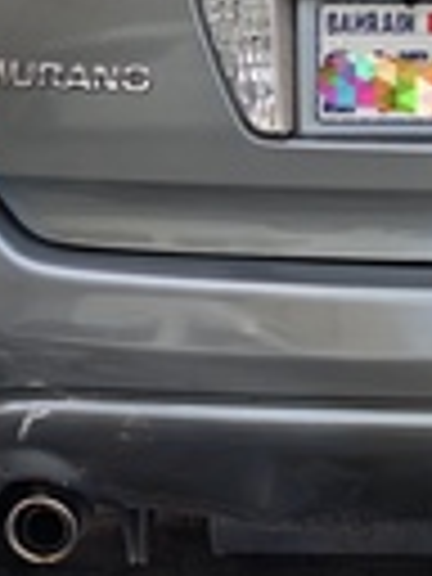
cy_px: -236
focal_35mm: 164
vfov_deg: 11.6
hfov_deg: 9.0
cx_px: 425
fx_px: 2729
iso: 50
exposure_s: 1/2000
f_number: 1.6
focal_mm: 6.55
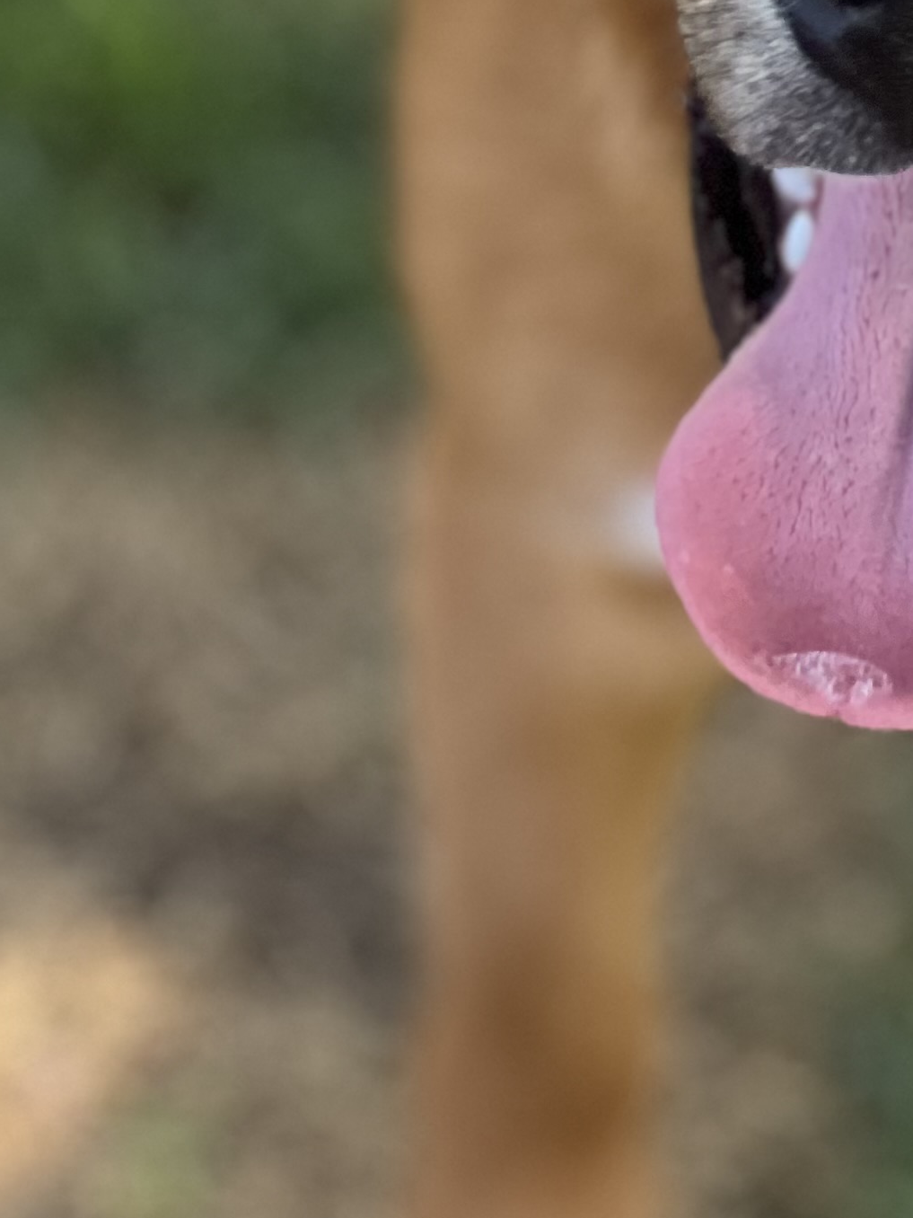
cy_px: 139
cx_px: 917
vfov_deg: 8.6
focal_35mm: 229
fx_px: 8053
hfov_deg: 6.5
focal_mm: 9
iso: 160
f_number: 2.8
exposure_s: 1/121
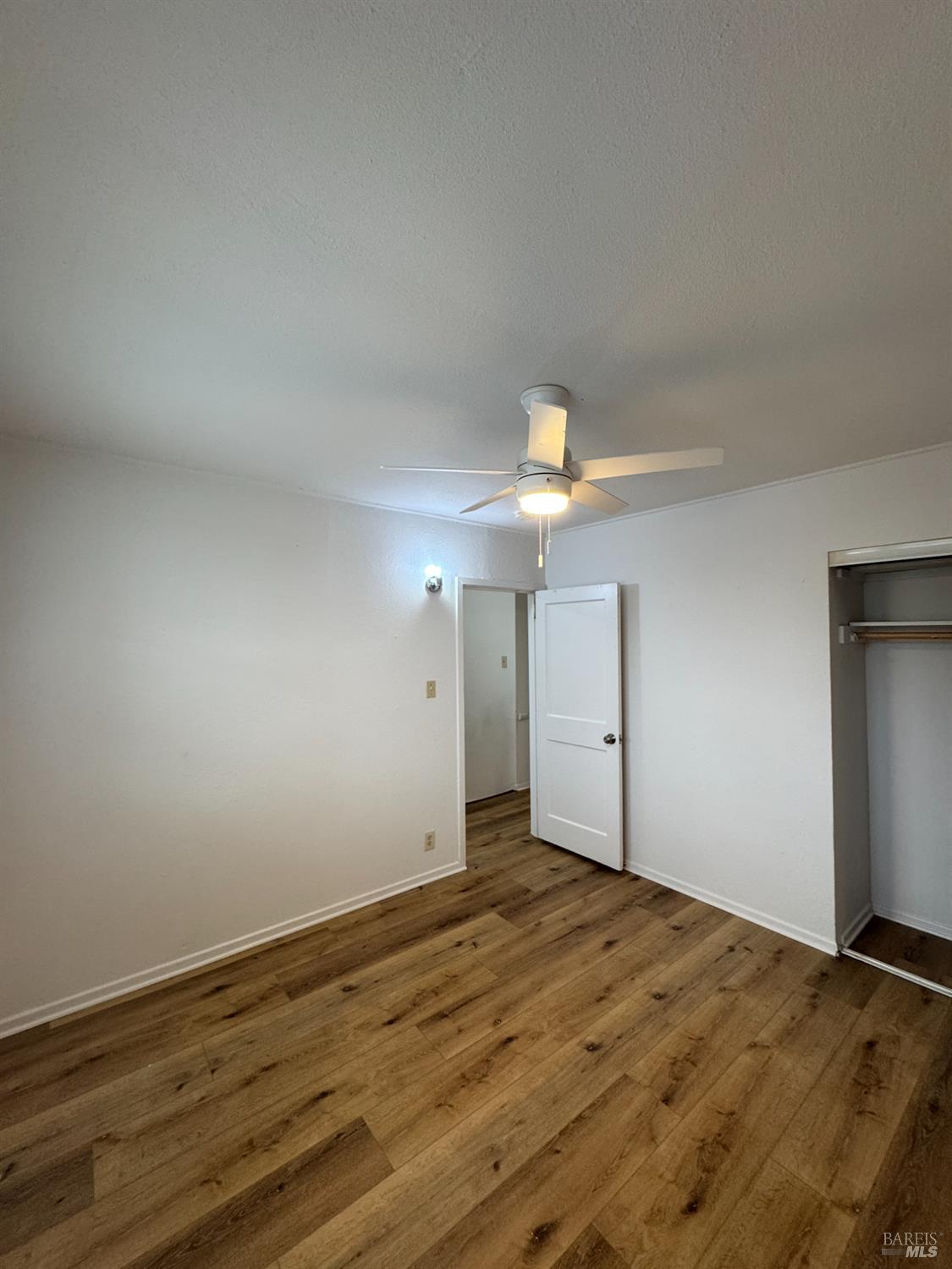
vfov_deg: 102.1
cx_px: 476
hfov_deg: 85.7
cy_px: 634
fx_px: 513
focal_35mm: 14
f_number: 2.2
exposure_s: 1/120
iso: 200
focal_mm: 2.22
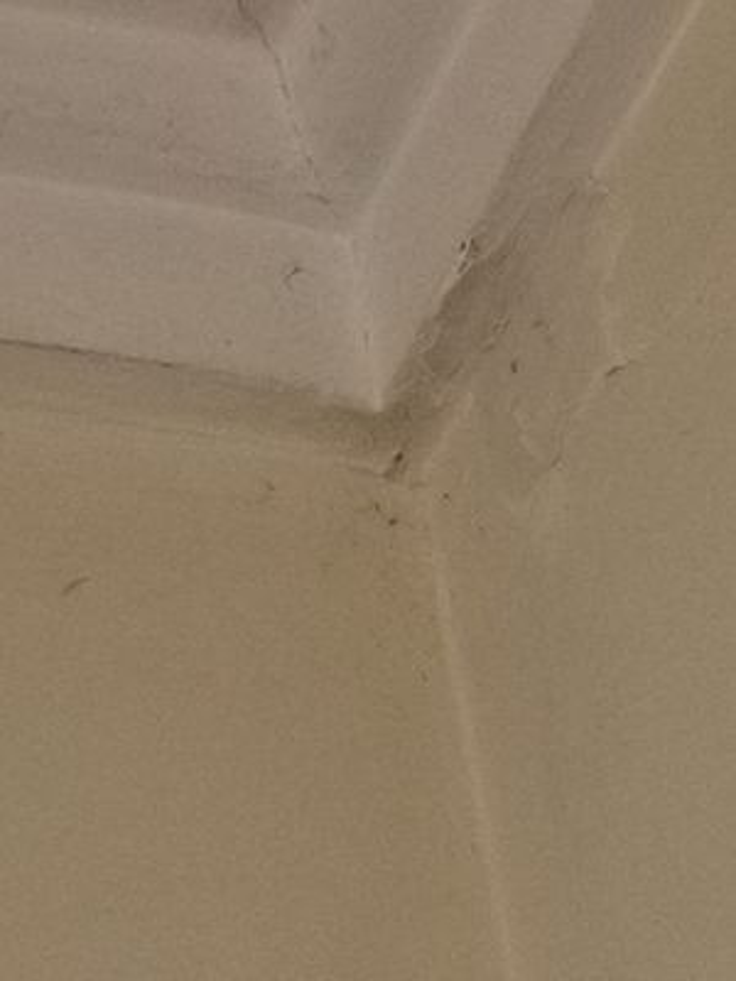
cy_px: 490
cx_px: 368
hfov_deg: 11.0
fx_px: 3827
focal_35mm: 135
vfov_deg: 14.6
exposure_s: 1/50
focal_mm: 5.56
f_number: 1.6
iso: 320
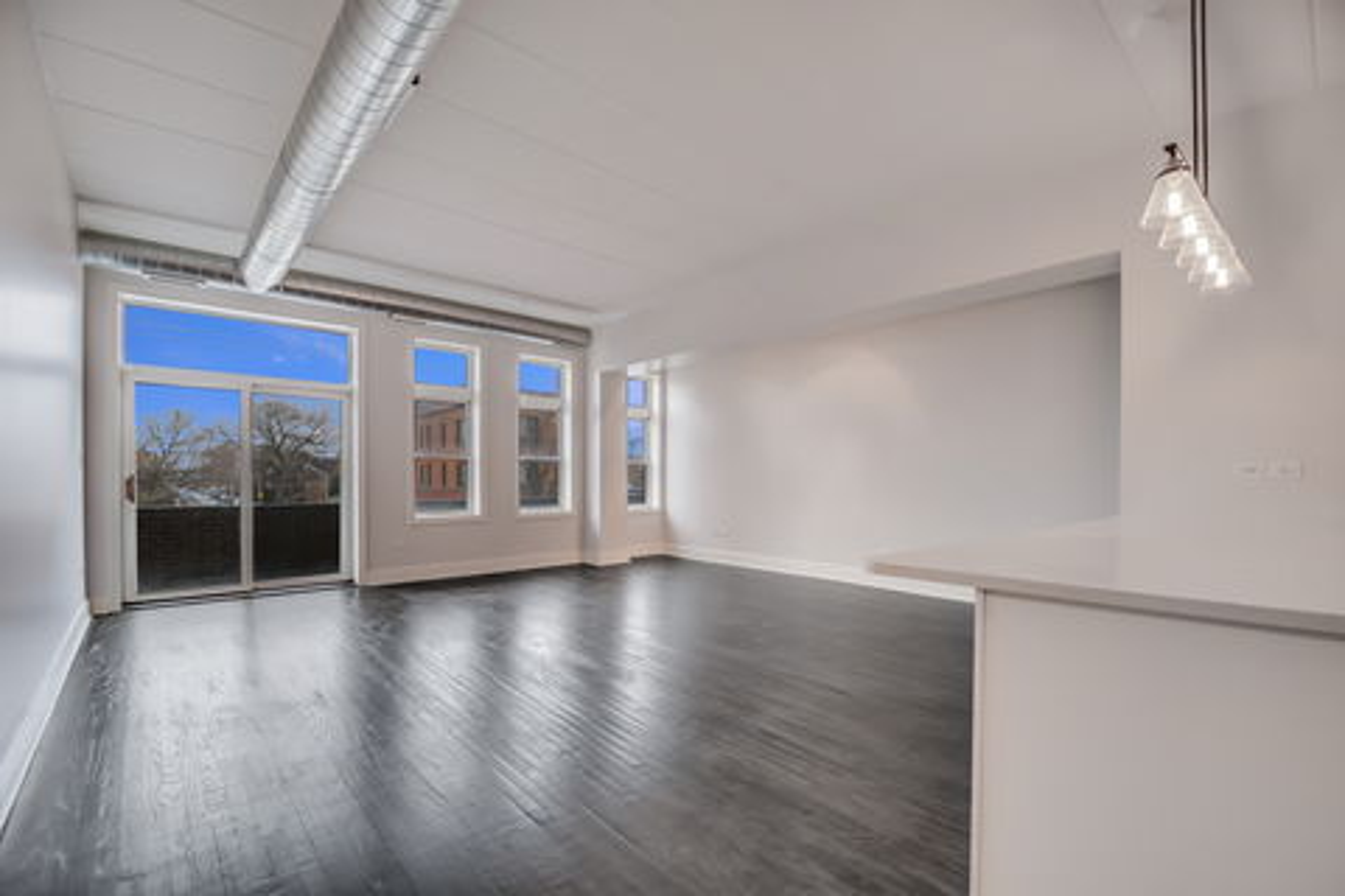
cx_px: 672
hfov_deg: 100.4
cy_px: 448
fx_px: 560
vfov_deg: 77.3
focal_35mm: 15
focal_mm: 10
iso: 200
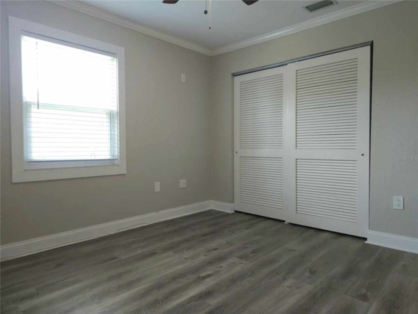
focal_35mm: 23
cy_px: 157
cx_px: 209
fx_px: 278
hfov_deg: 73.9
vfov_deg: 58.9
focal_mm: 6.3
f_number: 1.7
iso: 160
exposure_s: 1/60.2
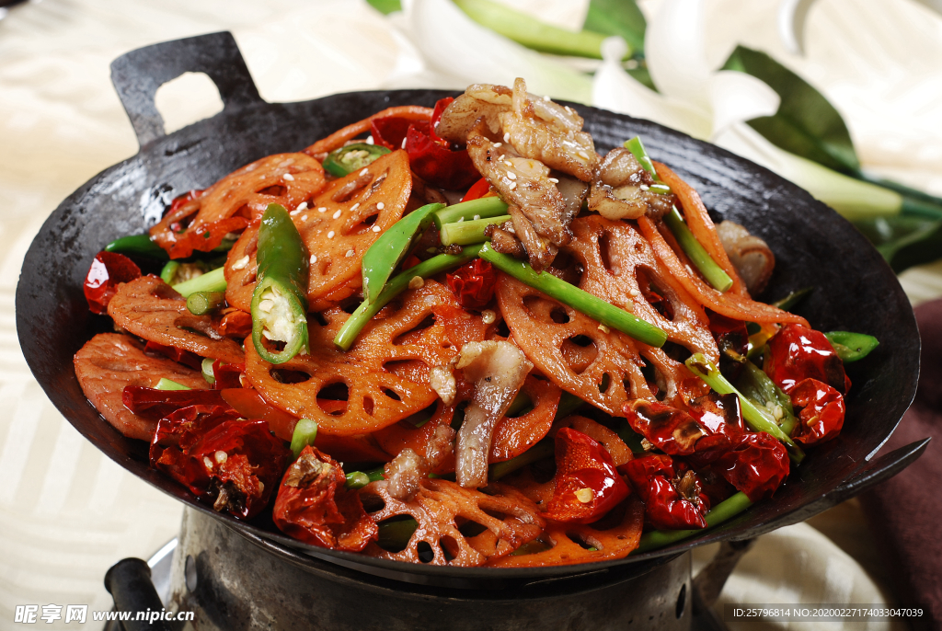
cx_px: 471
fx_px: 1965
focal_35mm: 75
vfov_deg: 18.2
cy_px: 316
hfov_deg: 27.0
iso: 100
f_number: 8
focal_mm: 50
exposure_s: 1/160
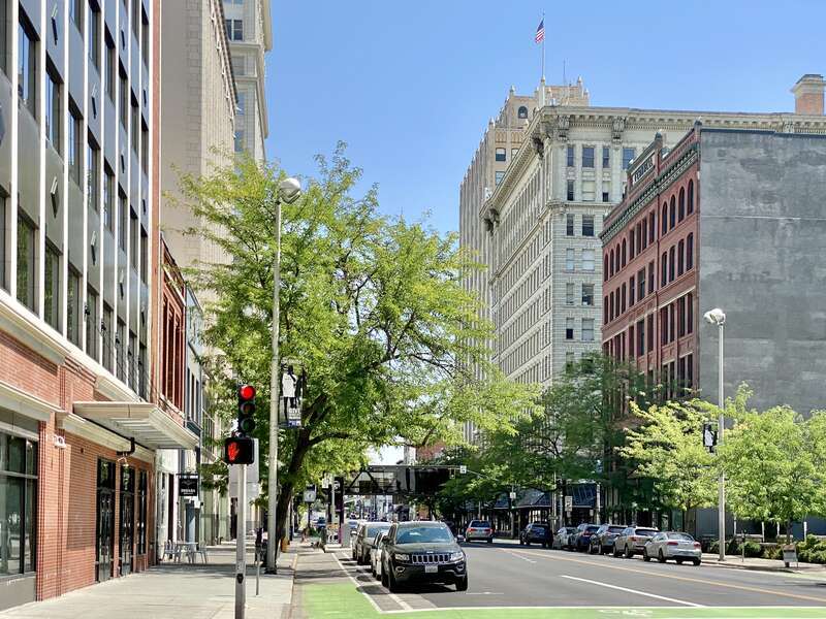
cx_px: 413
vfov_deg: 28.0
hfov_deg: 36.8
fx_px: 1241
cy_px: 310
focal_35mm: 52
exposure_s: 1/1261
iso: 20
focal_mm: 6
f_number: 2
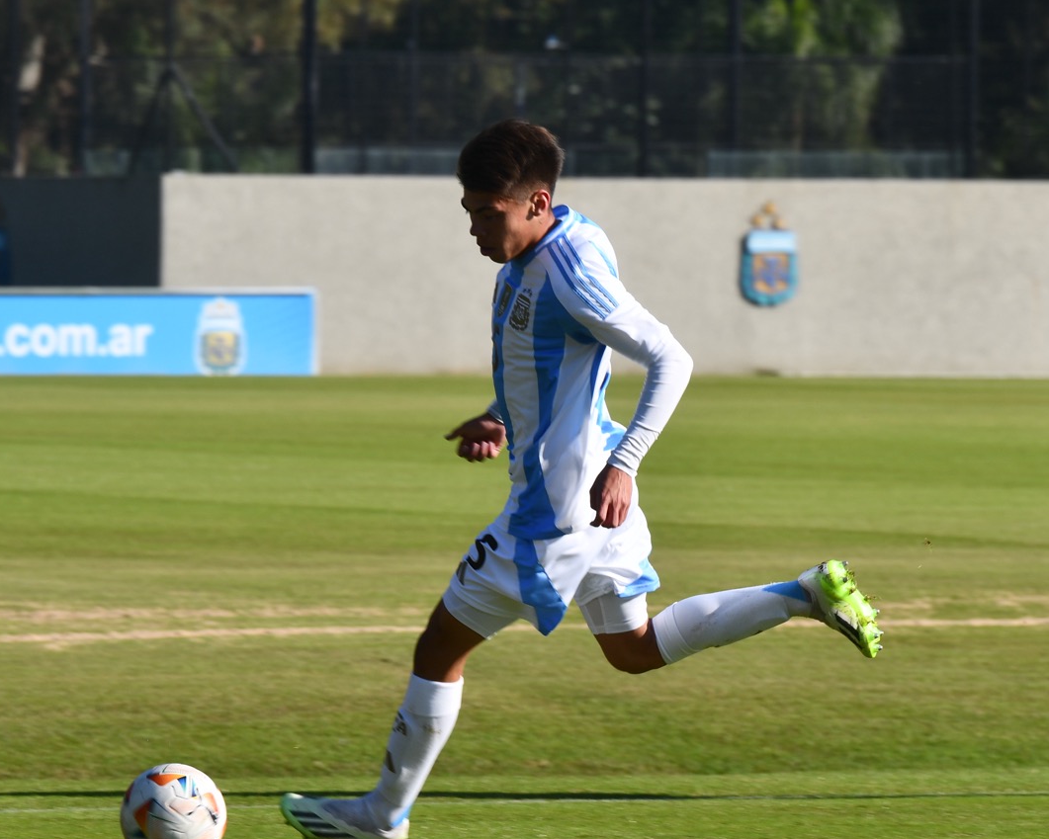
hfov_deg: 4.5
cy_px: 516
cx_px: 428
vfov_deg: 3.6
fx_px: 13351
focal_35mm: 430
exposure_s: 1/500
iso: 200
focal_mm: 200
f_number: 8
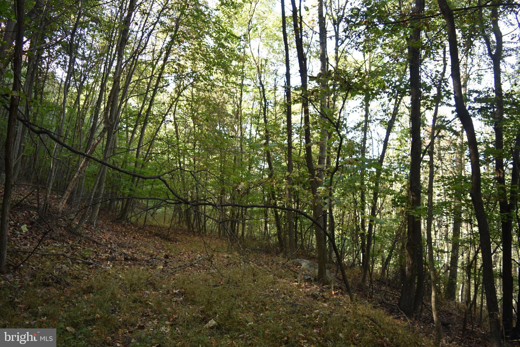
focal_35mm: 27
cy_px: 174
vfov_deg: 47.9
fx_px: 390
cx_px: 260
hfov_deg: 67.4
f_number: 3.5
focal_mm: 18
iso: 220
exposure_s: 1/80
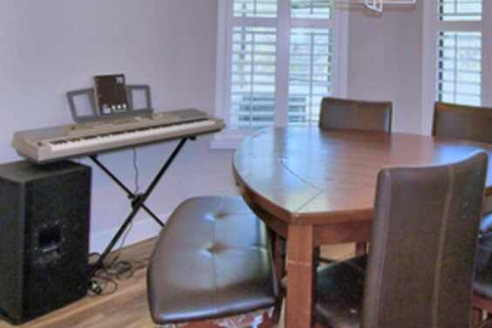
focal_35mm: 34
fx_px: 465
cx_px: 335
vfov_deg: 36.2
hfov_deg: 54.5
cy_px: 24
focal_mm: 10
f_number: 4.5
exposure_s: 1/30
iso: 200
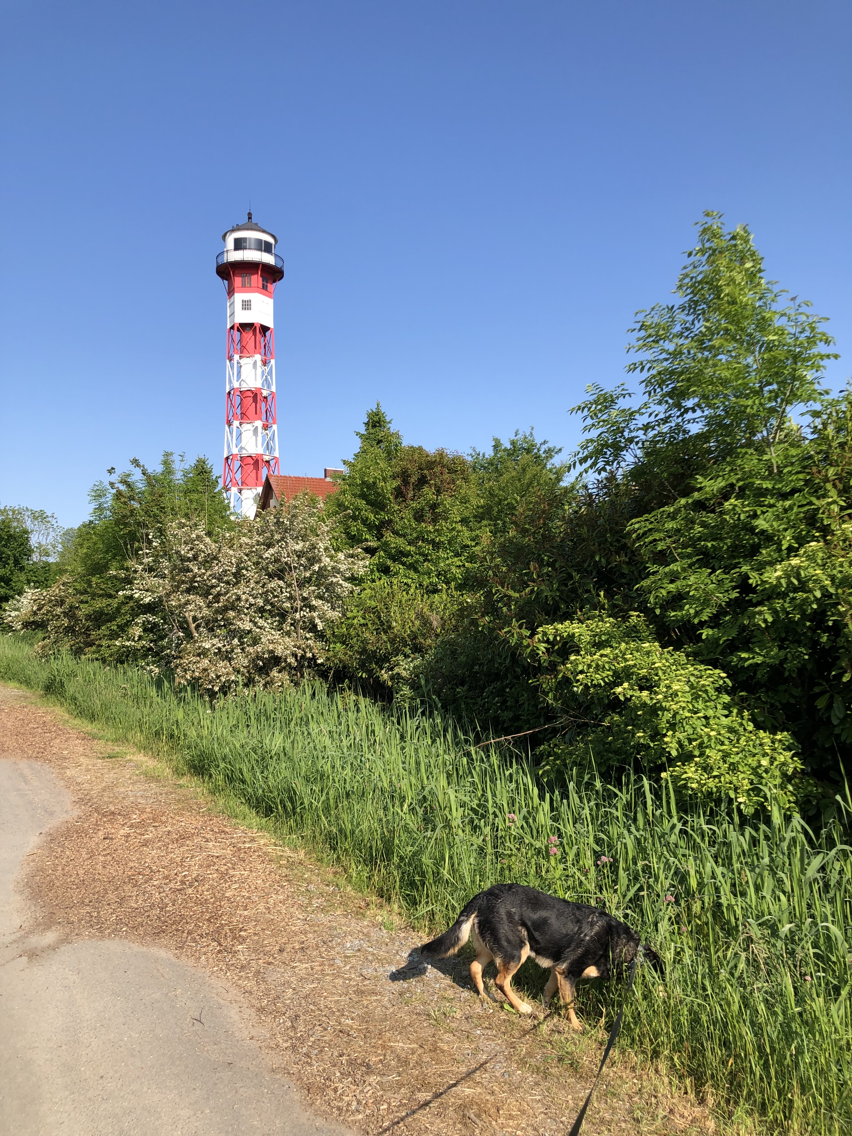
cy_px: 568
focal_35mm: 28
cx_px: 426
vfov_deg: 63.4
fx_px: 919
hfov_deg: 49.7
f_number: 1.8
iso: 20
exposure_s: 1/1453
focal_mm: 4
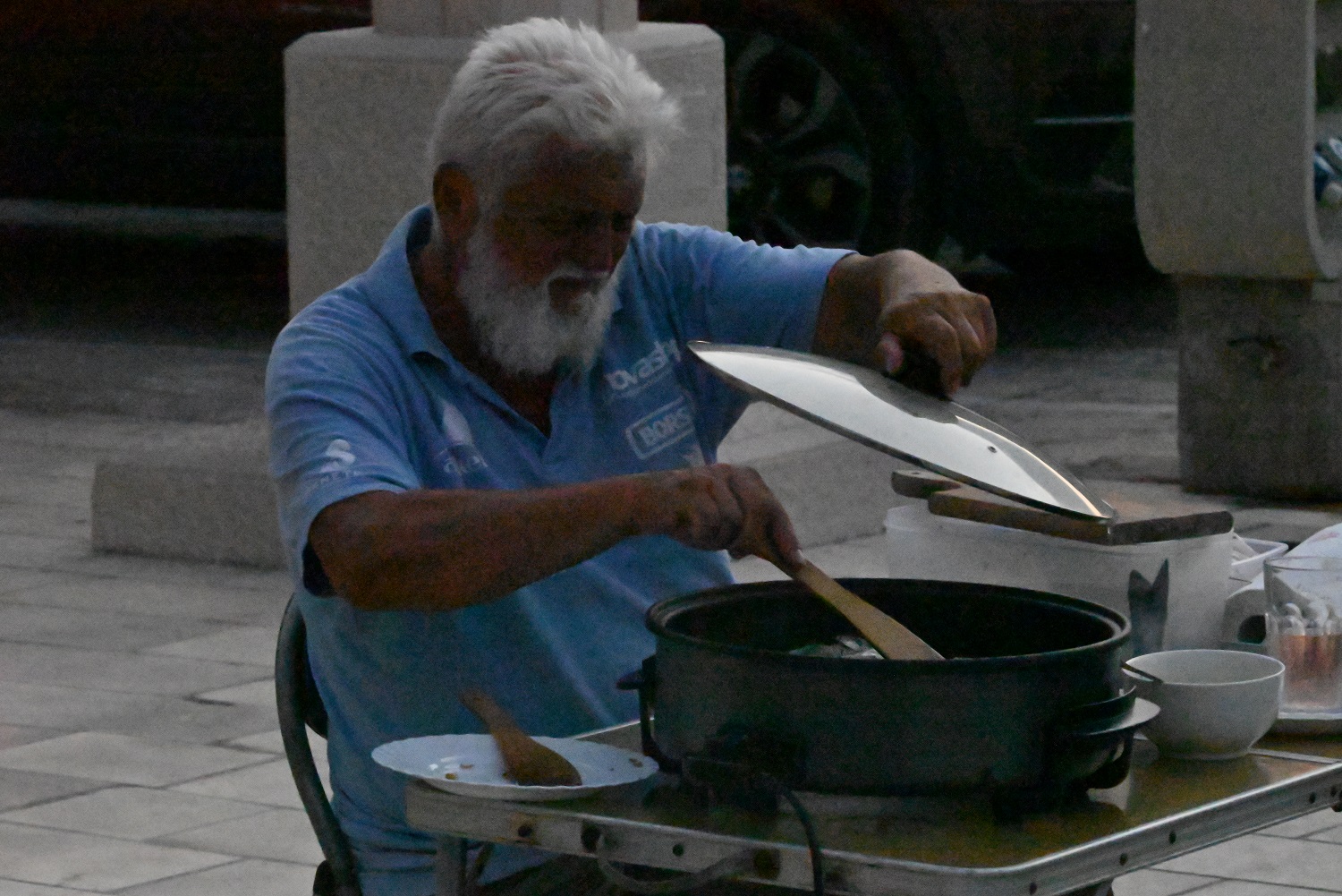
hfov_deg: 9.4
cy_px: 448
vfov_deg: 6.2
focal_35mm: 220
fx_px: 8203
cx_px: 671
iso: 51200
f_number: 29
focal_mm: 220
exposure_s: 1/8000
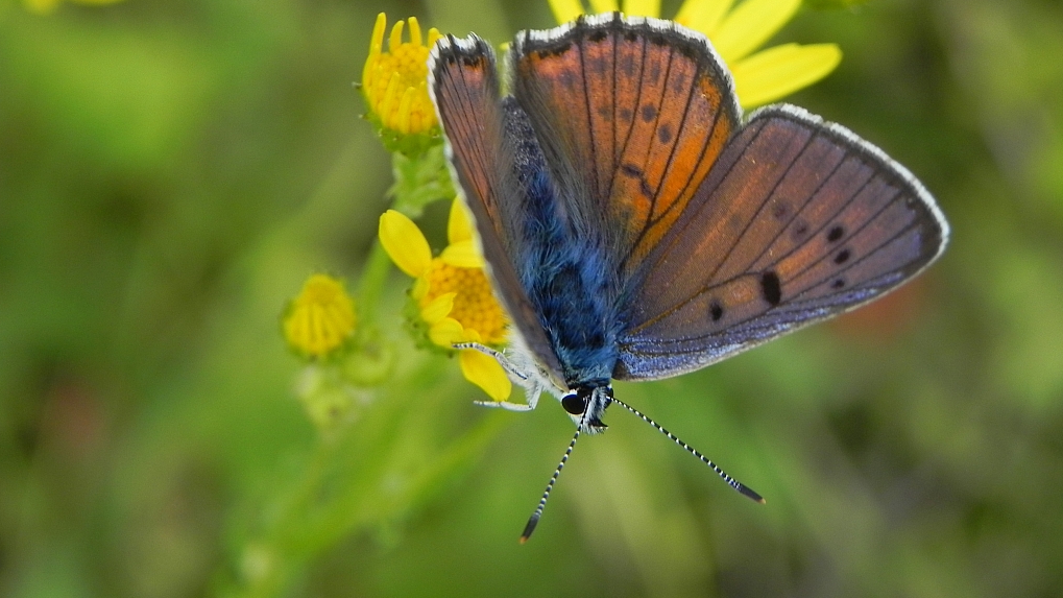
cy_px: 262
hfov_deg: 18.6
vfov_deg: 10.5
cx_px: 531
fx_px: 3241
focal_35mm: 115
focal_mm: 18.8
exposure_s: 1/355
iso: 160
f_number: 4
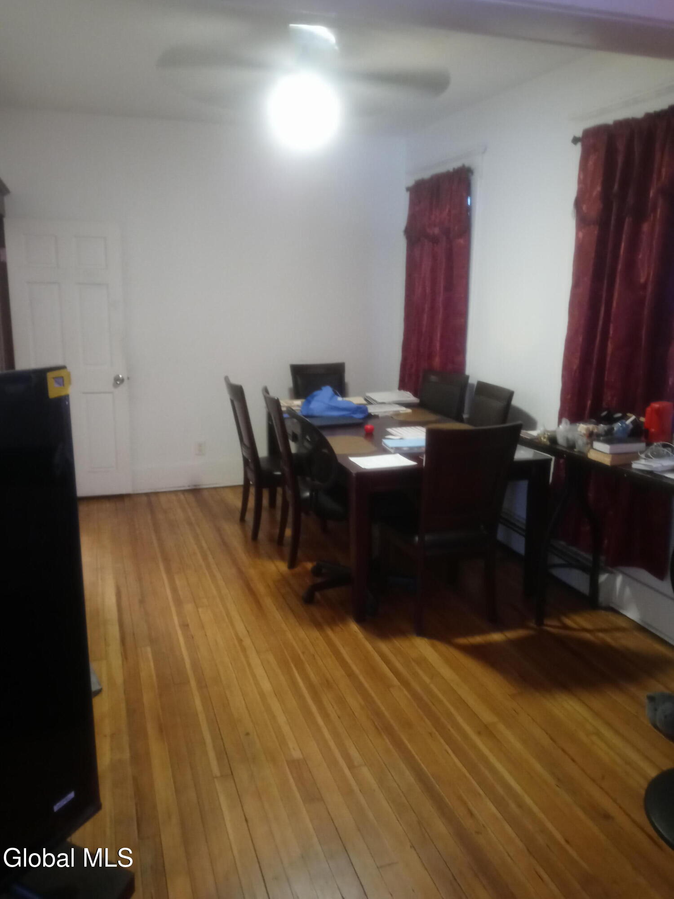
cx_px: 337
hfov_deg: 49.7
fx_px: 727
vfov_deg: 63.4
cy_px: 450
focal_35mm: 28
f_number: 1.8
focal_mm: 3.61
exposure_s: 1/20
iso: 800
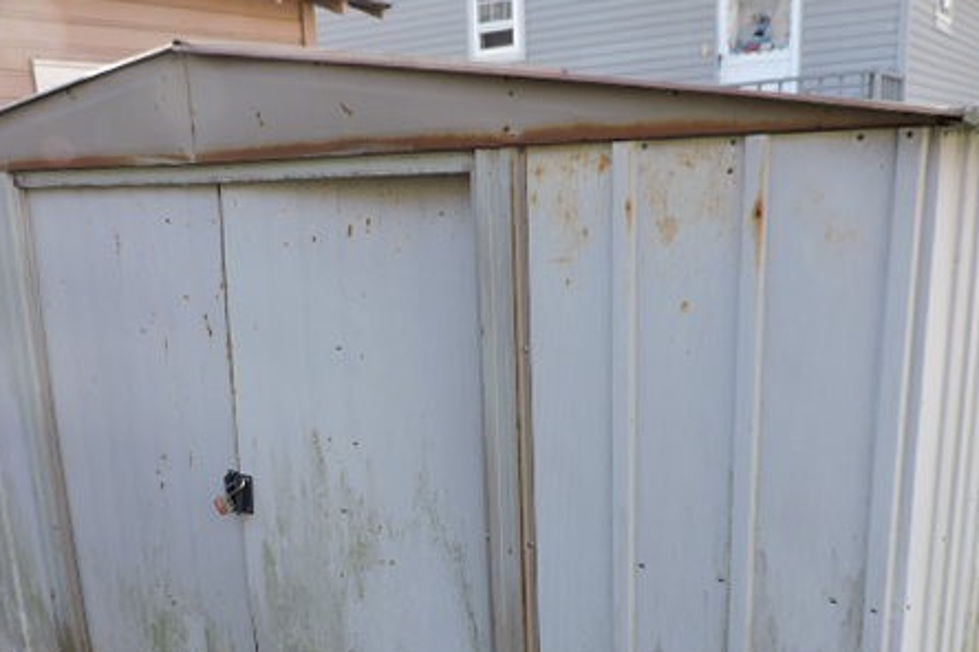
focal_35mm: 36
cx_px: 437
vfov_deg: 36.5
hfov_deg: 53.0
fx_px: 979
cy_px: 436
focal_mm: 4.3
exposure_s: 1/160
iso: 100
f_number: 3
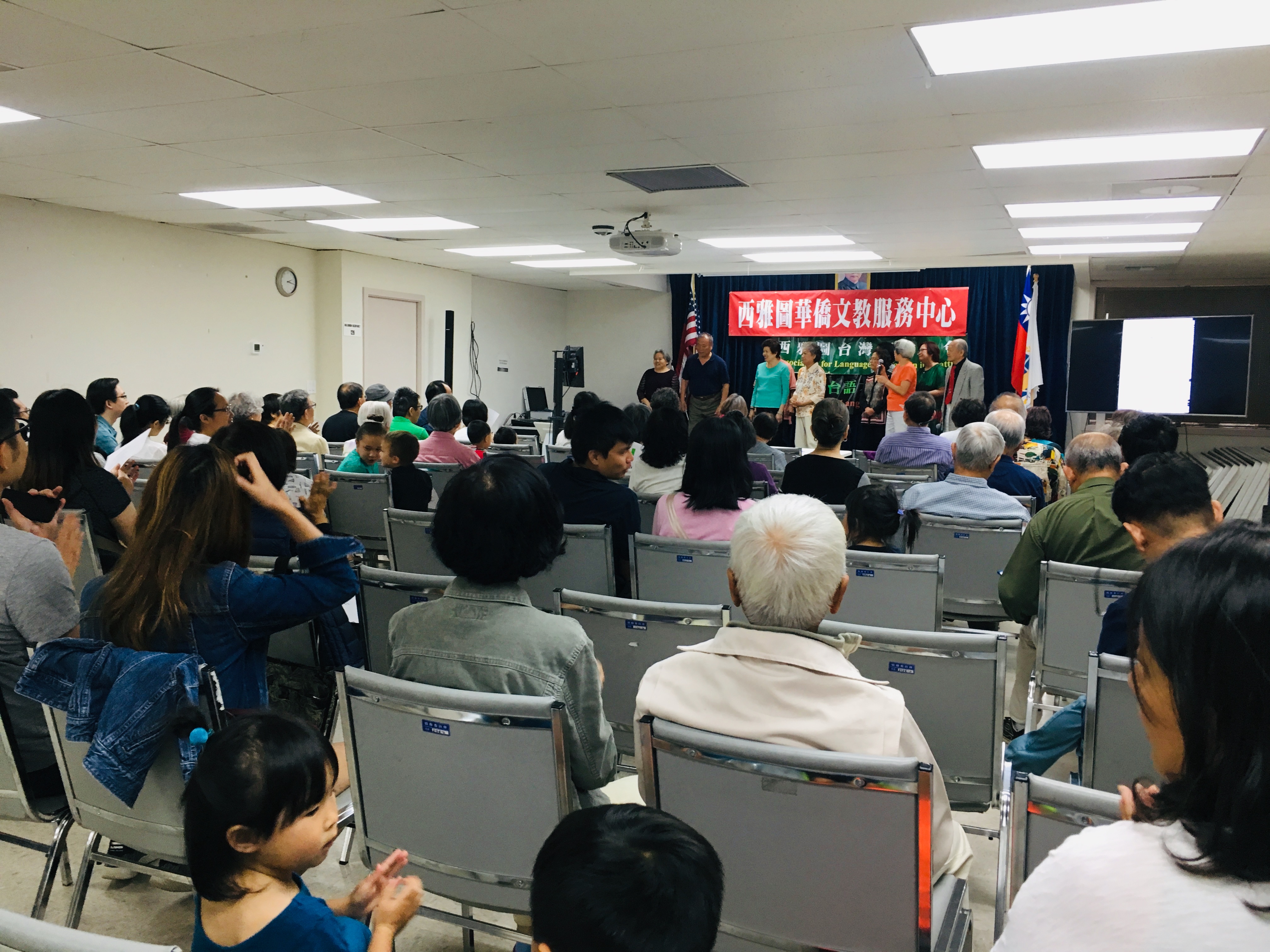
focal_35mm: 29
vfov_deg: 48.2
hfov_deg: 61.7
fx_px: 1064
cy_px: 476
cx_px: 635
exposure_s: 1/30
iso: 80
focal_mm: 4.15
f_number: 2.2
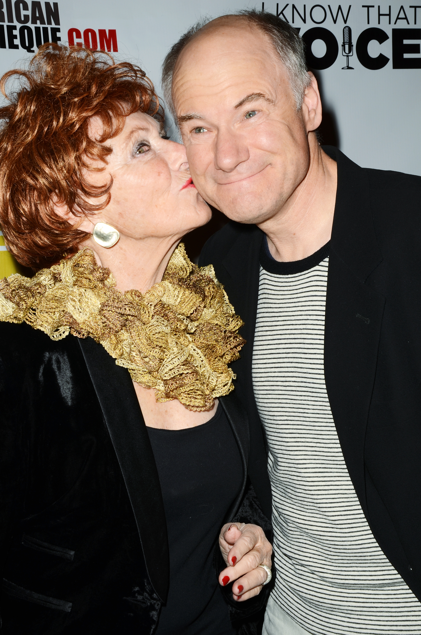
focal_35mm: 72
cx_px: 210
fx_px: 1269
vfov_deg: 28.1
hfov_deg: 18.8
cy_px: 318
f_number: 18
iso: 200
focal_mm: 48
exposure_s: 1/100
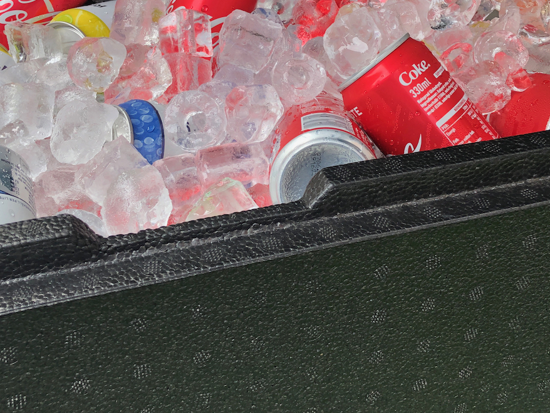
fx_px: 811
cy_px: 71
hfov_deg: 37.5
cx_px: 301
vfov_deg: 27.9
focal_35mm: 51
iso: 40
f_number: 1.8
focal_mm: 3.99
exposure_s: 1/120
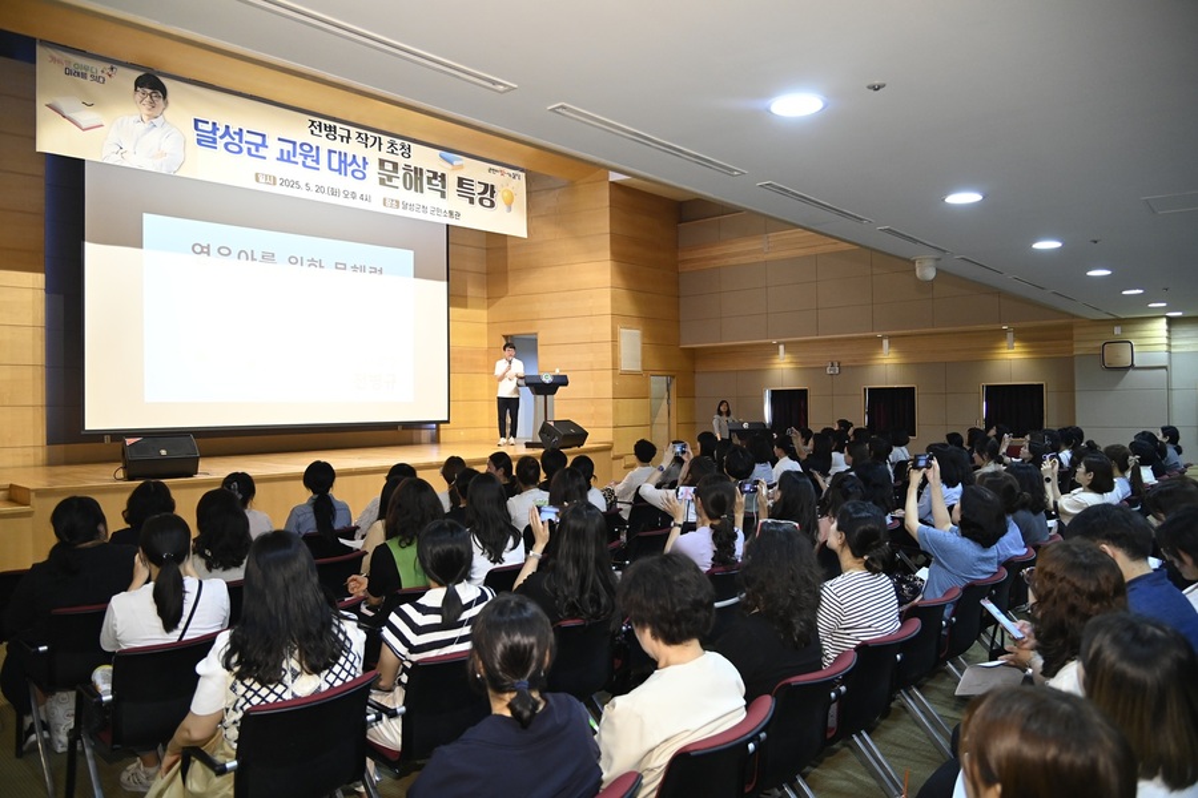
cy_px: 399
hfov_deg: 73.7
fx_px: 799
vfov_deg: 53.1
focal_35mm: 24
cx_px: 599
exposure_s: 1/200
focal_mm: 24
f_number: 4.5
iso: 3200
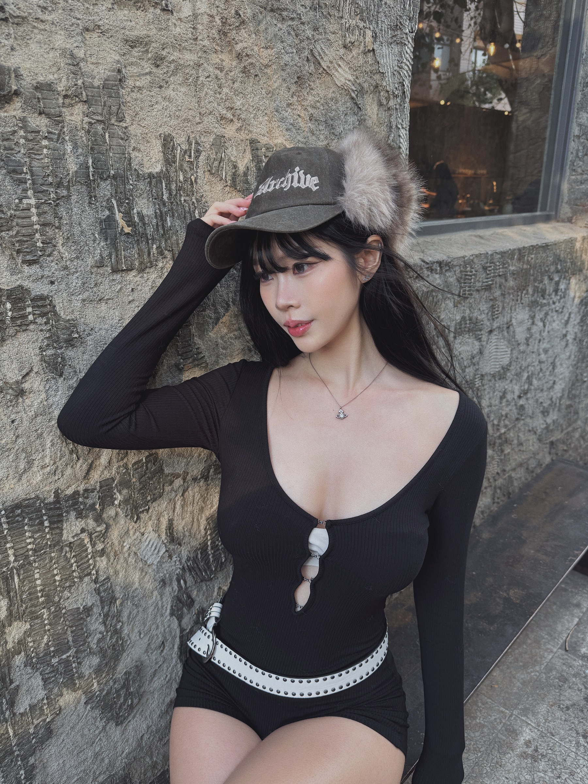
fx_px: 544
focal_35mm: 24
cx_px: 294
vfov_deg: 71.6
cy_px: 392
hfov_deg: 56.8
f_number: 1.78
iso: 100
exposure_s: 1/120
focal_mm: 6.76
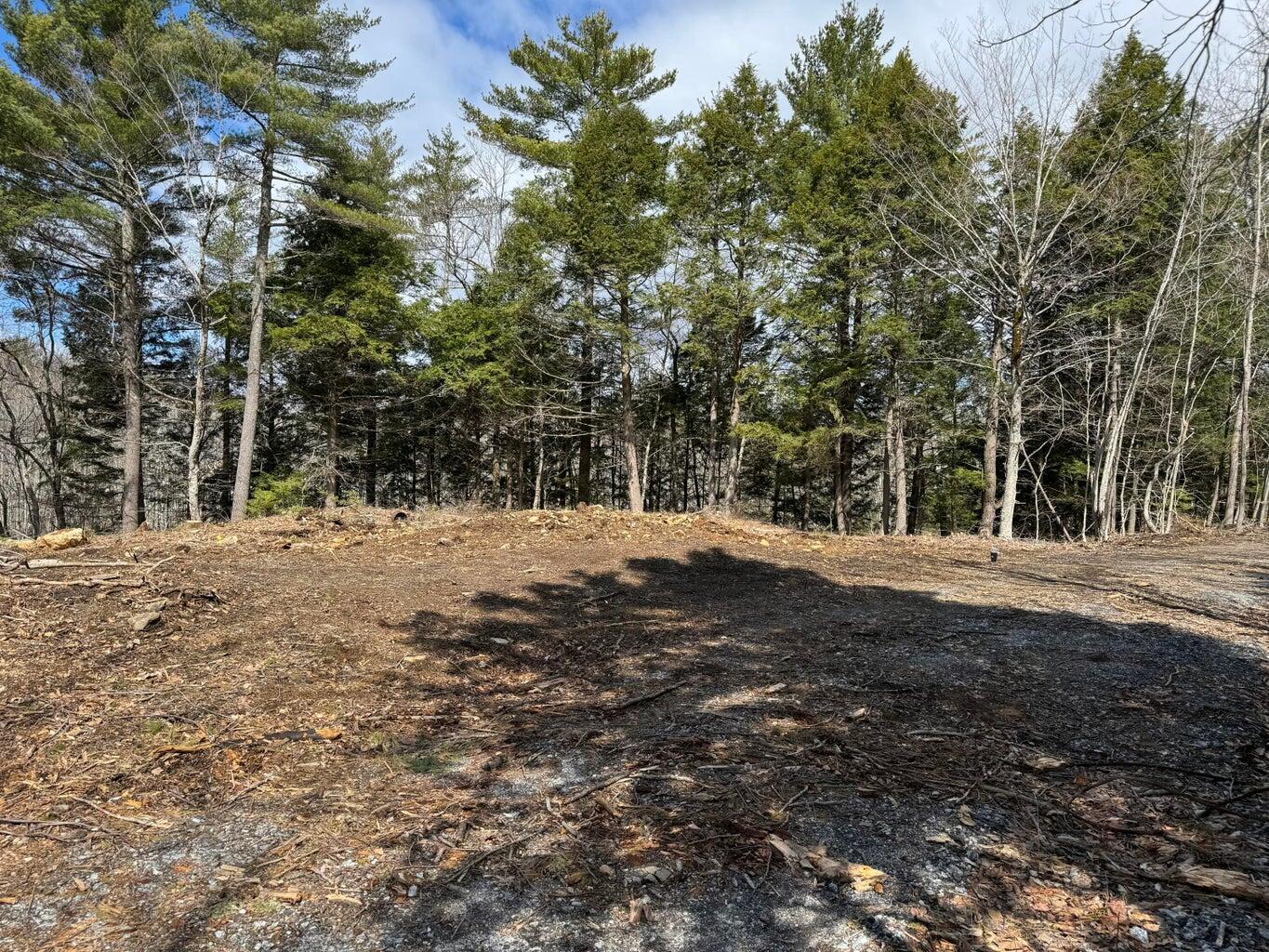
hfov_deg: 71.6
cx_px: 634
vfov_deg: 56.8
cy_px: 476
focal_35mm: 24
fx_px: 880
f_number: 1.78
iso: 80
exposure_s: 1/2174
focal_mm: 6.76
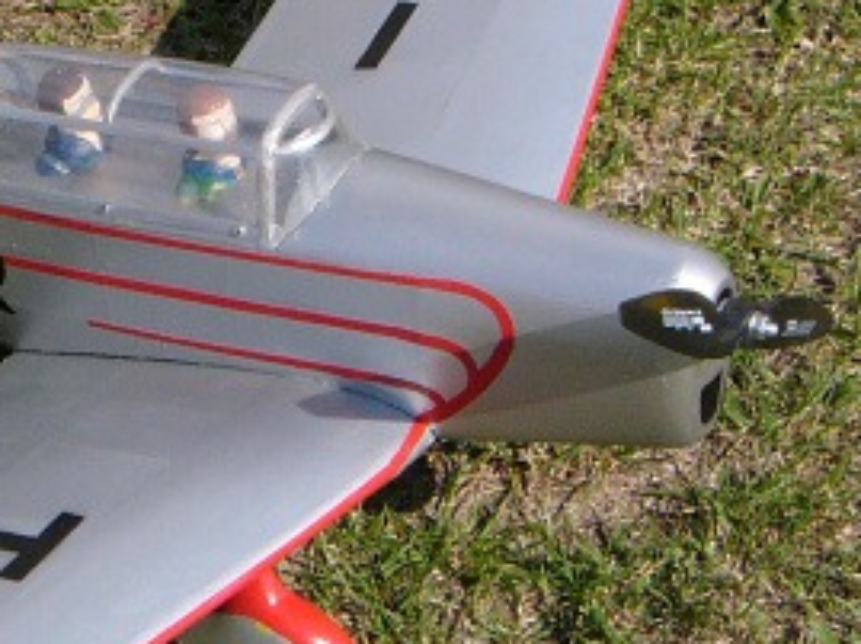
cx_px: 54
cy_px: 381
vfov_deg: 10.8
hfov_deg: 14.3
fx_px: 3403
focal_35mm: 137
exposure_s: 1/800
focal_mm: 7.7
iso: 100
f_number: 5.6
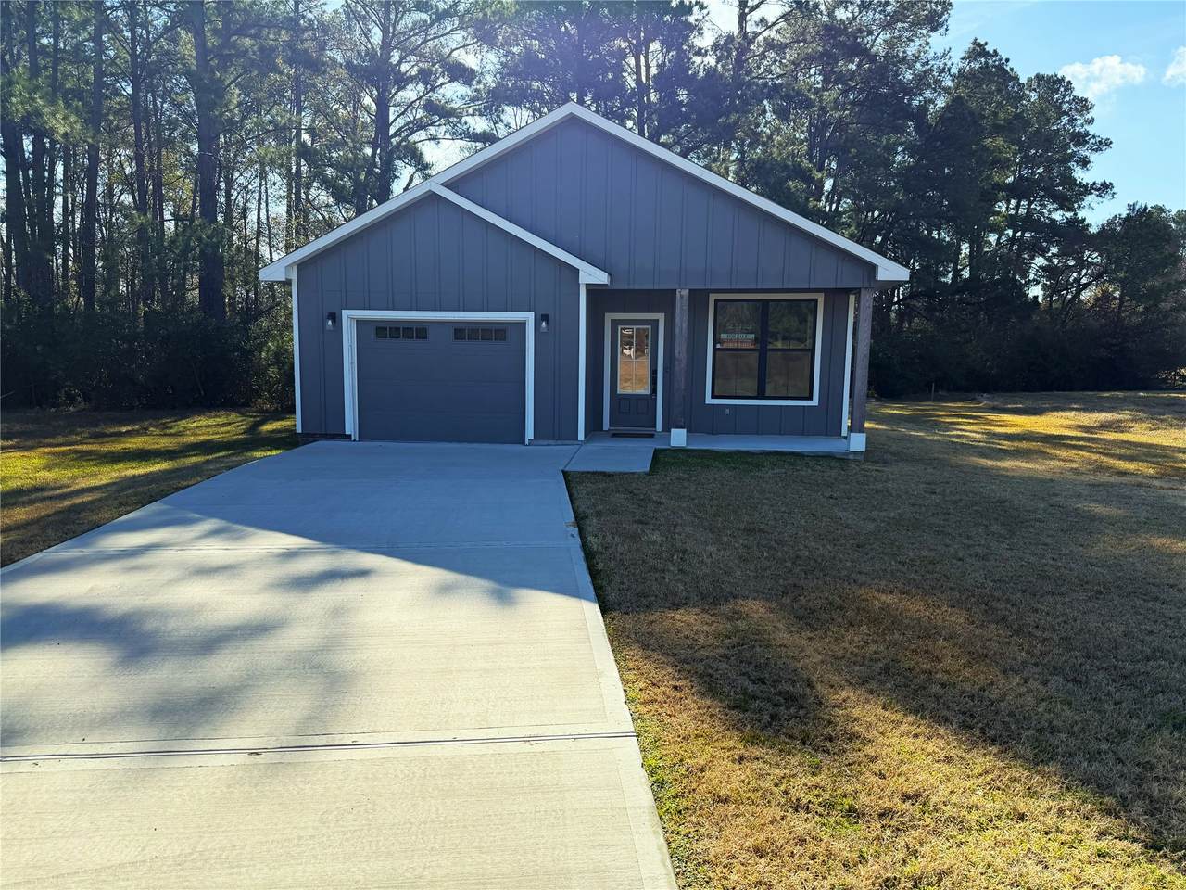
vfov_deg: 56.8
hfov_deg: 71.6
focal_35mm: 24
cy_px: 445
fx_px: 822
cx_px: 593
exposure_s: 1/3279
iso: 80
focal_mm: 6.76
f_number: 1.78
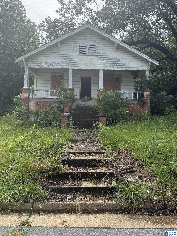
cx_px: 88
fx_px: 164
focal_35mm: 24
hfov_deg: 56.8
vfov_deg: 71.6
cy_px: 118
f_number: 1.78
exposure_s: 1/2169
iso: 100
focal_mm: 6.76
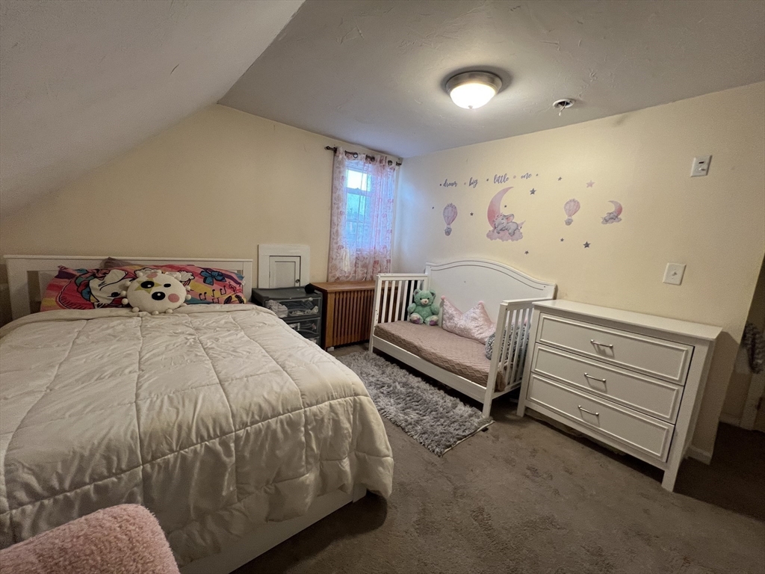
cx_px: 382
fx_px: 287
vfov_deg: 89.9
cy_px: 287
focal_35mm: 13
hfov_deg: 106.2
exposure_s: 1/60
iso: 160
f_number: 1.8
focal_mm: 1.57
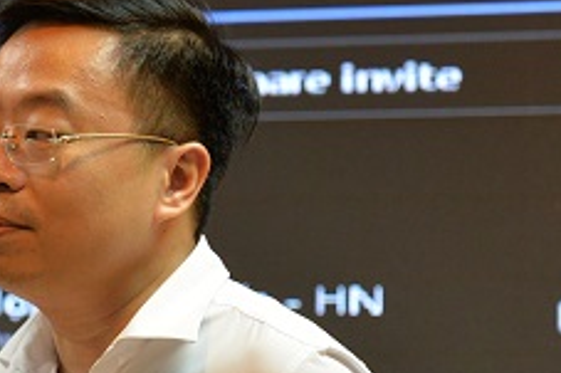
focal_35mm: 290
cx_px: -62
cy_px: 251
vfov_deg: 4.7
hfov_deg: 7.1
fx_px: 4516
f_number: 4
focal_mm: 110
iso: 2500
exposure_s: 1/200
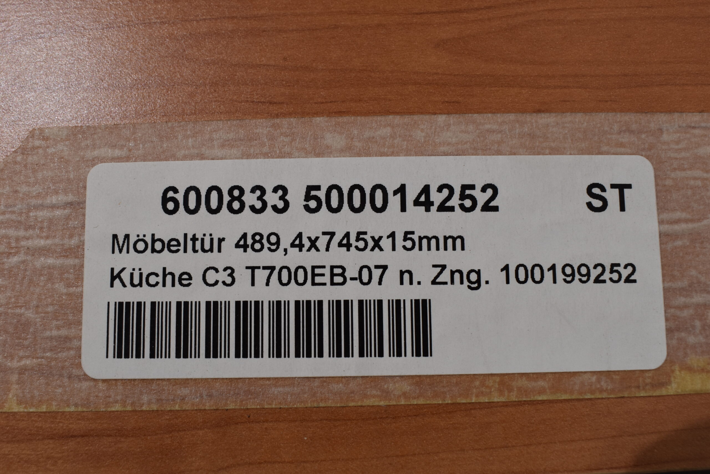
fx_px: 769
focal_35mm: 39
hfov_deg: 49.6
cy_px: 237
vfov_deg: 34.2
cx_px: 355
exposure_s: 1/60
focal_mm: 26
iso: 320
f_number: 8
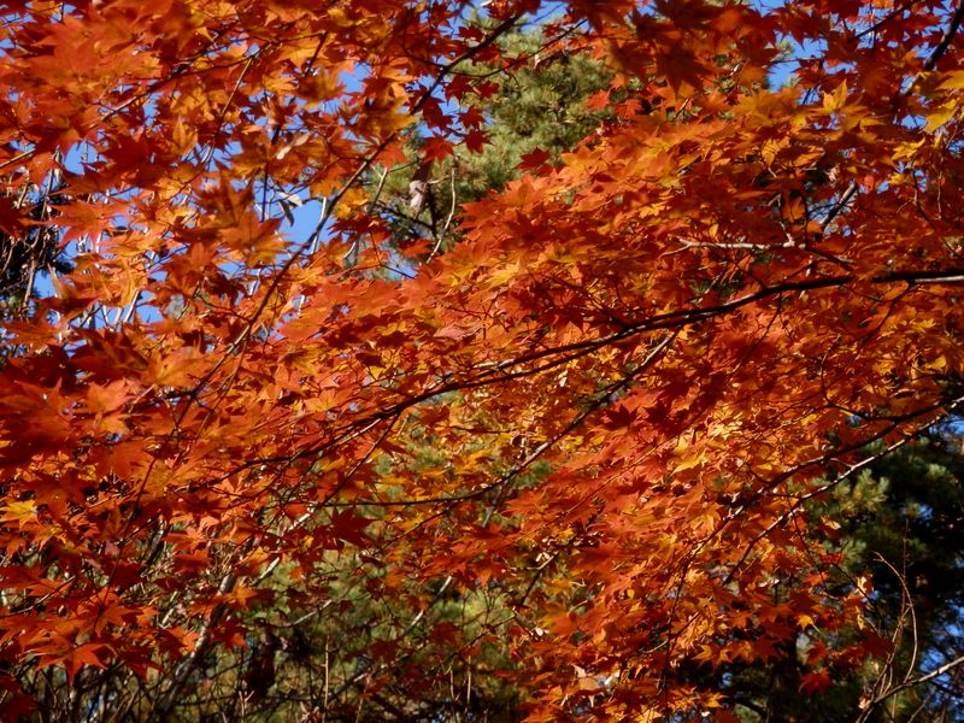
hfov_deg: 17.0
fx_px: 3230
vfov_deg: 12.8
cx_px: 482
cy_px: 362
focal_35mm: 116
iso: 80
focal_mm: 20.9
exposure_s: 1/160
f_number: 5.2
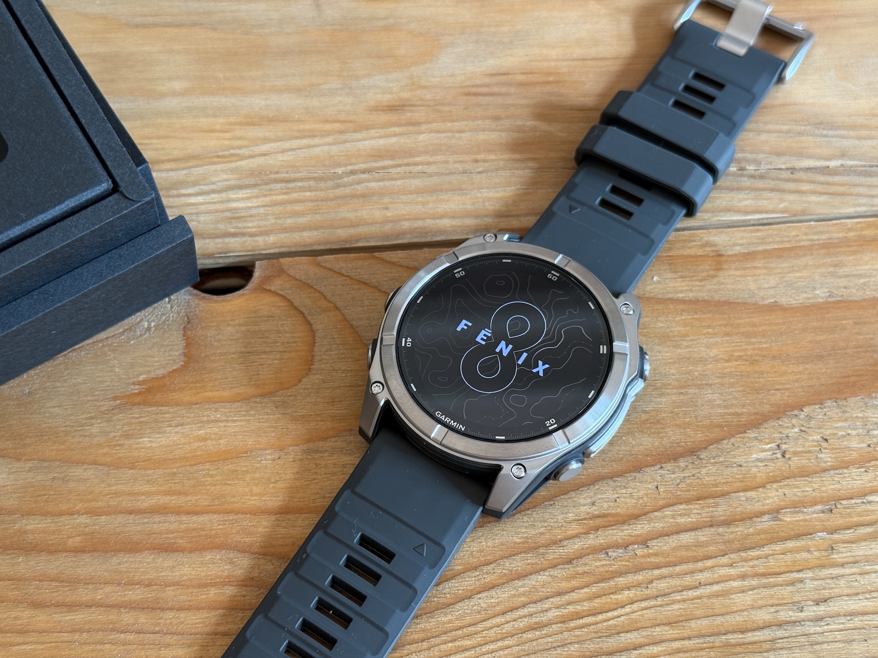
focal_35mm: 48
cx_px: 439
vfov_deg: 30.3
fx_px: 1217
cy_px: 329
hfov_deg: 39.7
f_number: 1.78
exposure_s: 1/60
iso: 160
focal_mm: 6.76
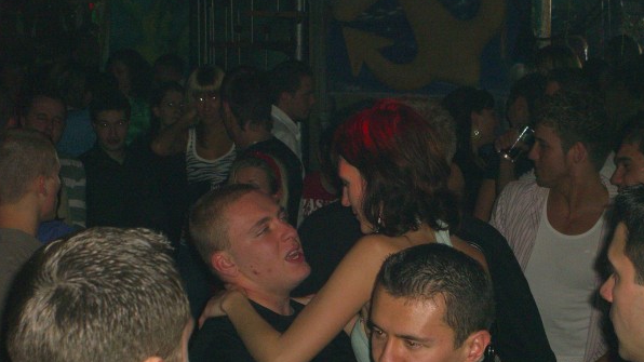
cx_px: 323
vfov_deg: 9.7
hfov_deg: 17.2
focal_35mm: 125
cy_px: 212
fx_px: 2134
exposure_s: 1/60
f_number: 5.1
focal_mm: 23.7
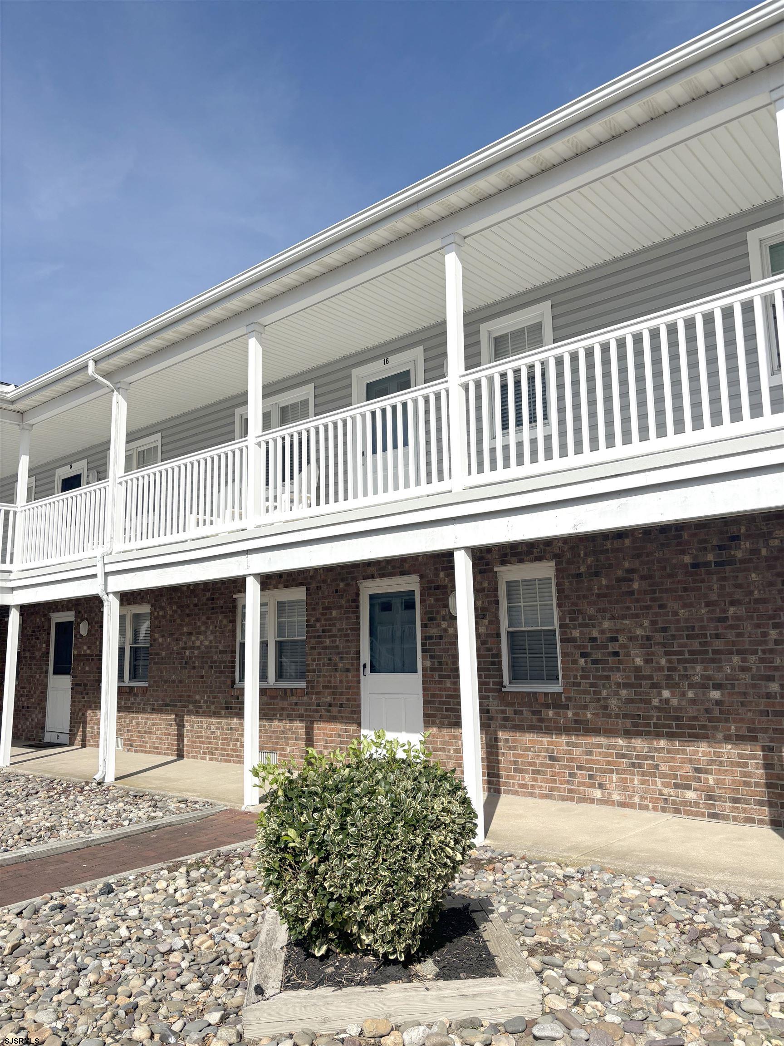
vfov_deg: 67.3
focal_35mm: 26
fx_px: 785
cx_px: 392
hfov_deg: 53.1
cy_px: 523
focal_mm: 5.96
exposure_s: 1/8333
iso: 50
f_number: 1.6
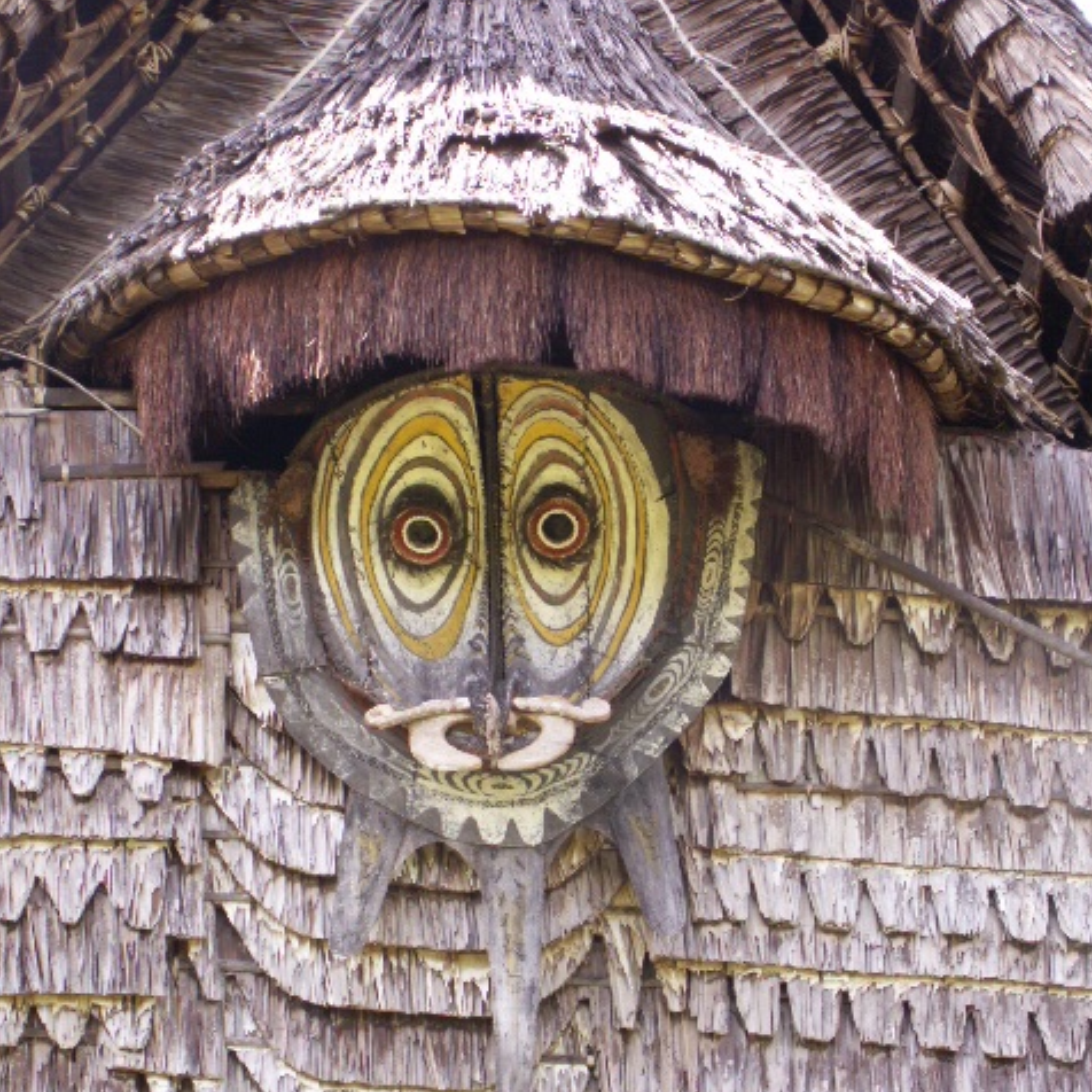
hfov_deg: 22.8
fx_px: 2712
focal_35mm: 76
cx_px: 548
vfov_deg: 22.8
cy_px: 482
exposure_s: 1/60
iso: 50
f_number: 4
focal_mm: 10.69
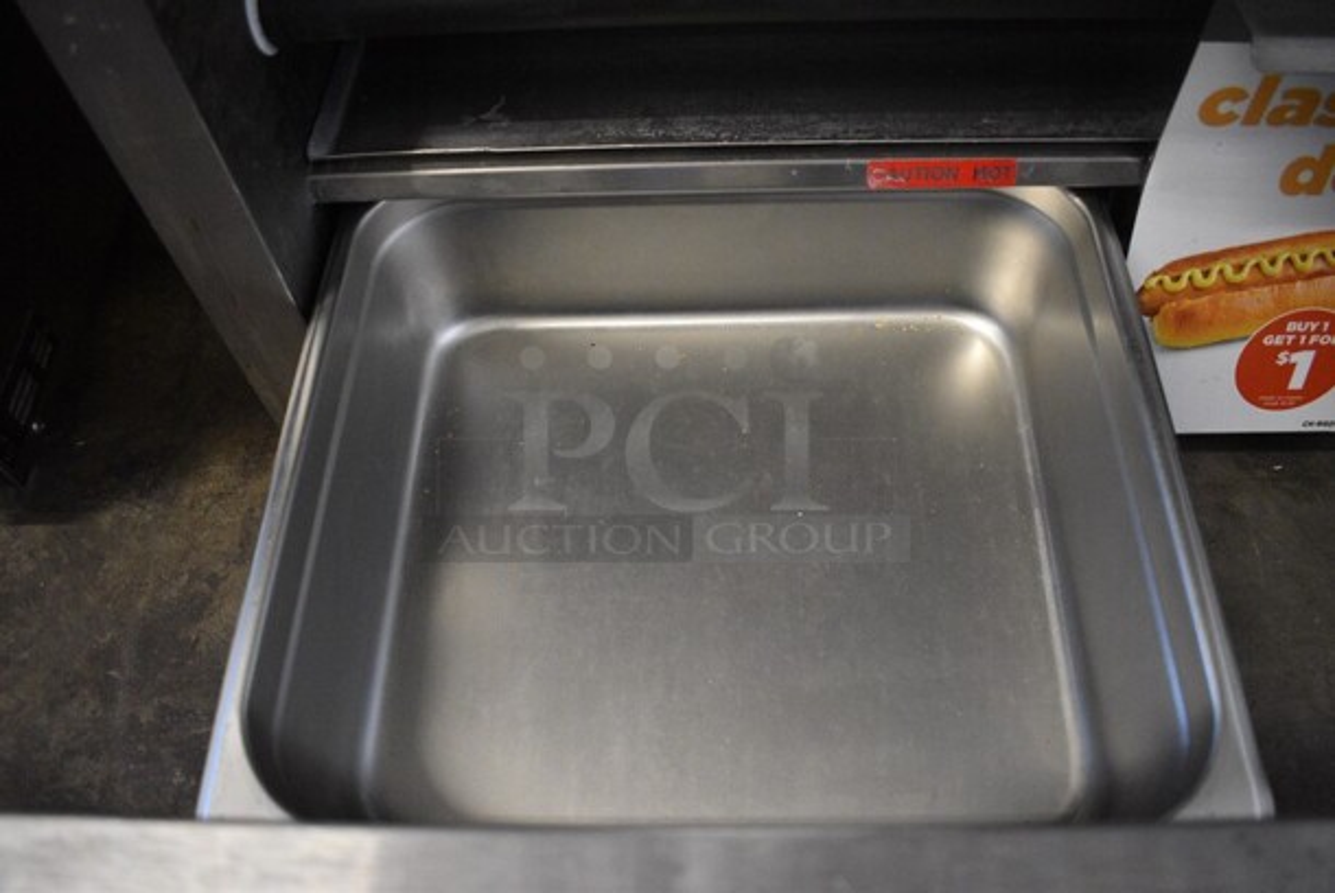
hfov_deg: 67.3
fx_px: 1002
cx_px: 668
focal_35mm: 27
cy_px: 446
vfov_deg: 48.0
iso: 3200
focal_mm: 18
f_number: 3.5
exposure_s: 1/125
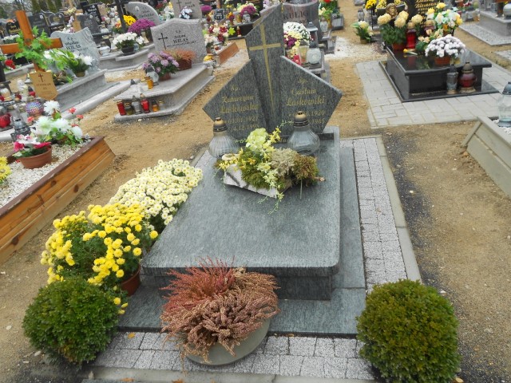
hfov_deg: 61.7
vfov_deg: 48.2
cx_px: 256
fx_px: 428
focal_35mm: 29
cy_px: 192
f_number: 3.4
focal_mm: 5.1
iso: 80
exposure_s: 1/100
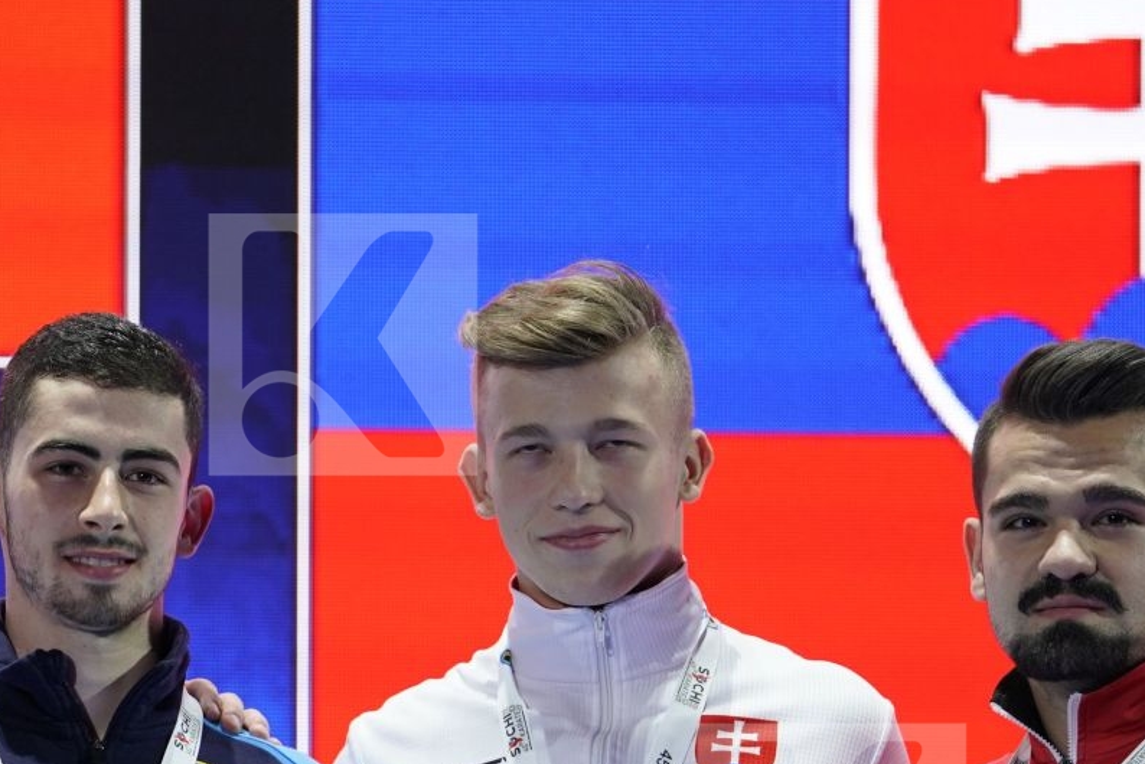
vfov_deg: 3.5
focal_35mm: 392
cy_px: 855
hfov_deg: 5.3
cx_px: 343
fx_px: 12472
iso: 400
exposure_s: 1/250
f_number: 2.8
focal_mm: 173
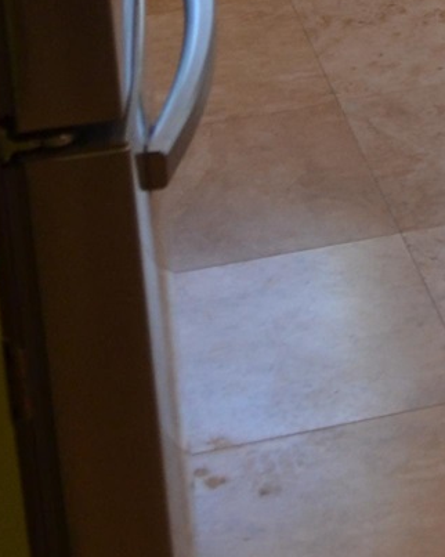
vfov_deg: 10.9
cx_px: 690
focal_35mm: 161
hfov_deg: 9.3
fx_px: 2653
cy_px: -582
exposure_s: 1/100
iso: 400
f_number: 5
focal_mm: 20
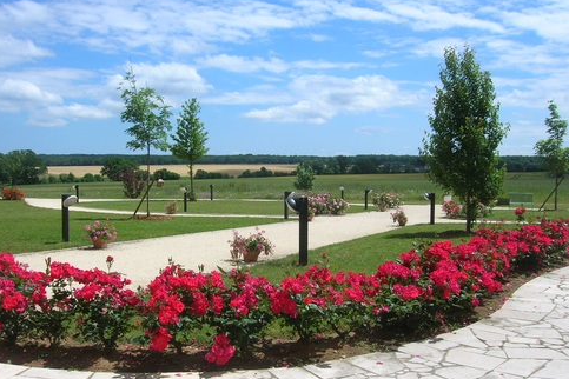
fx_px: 569
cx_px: 284
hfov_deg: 53.1
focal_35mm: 36
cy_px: 203
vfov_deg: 36.9
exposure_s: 1/516
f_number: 4.9
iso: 50
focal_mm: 5.7
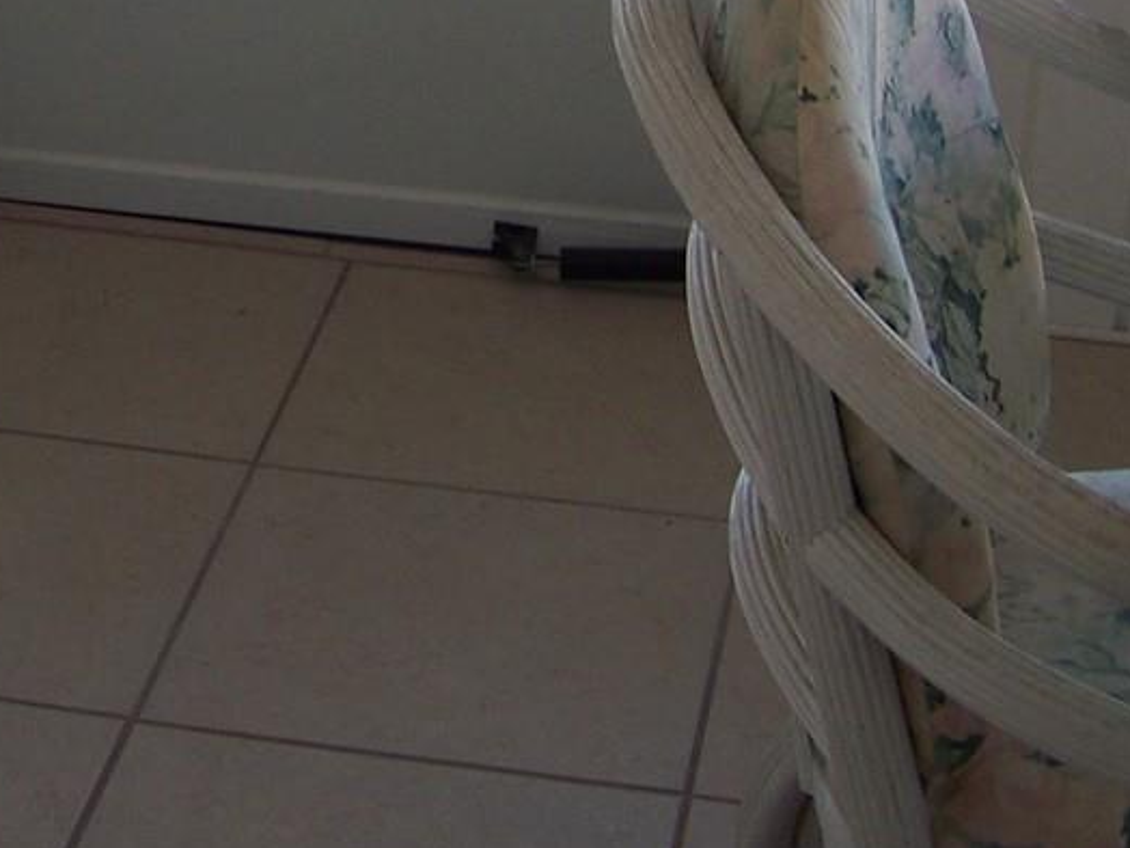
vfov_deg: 13.1
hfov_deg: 17.7
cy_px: -142
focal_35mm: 110
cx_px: 209
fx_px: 3591
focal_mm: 5.85
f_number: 2.8
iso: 64
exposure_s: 1/50
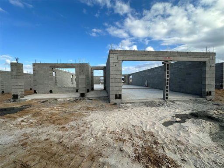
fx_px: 91
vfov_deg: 85.7
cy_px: 84
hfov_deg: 102.1
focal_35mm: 14
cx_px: 112
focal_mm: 2.22
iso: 40
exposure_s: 1/1642
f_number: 2.2
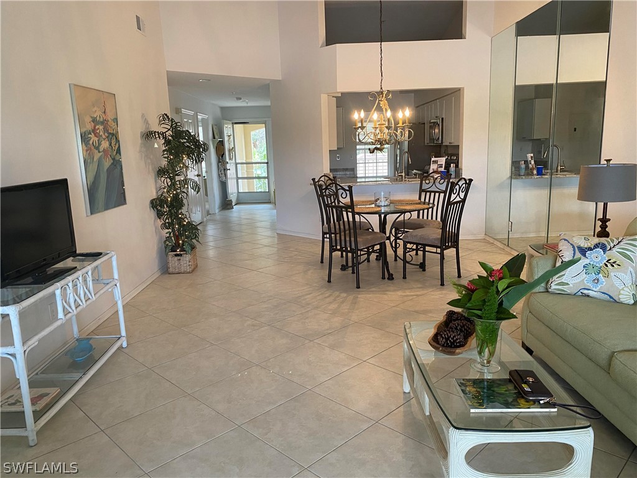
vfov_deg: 53.1
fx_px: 478
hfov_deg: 67.3
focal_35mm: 26
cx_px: 318
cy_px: 239
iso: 200
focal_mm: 4.25
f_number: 1.8
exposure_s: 1/60
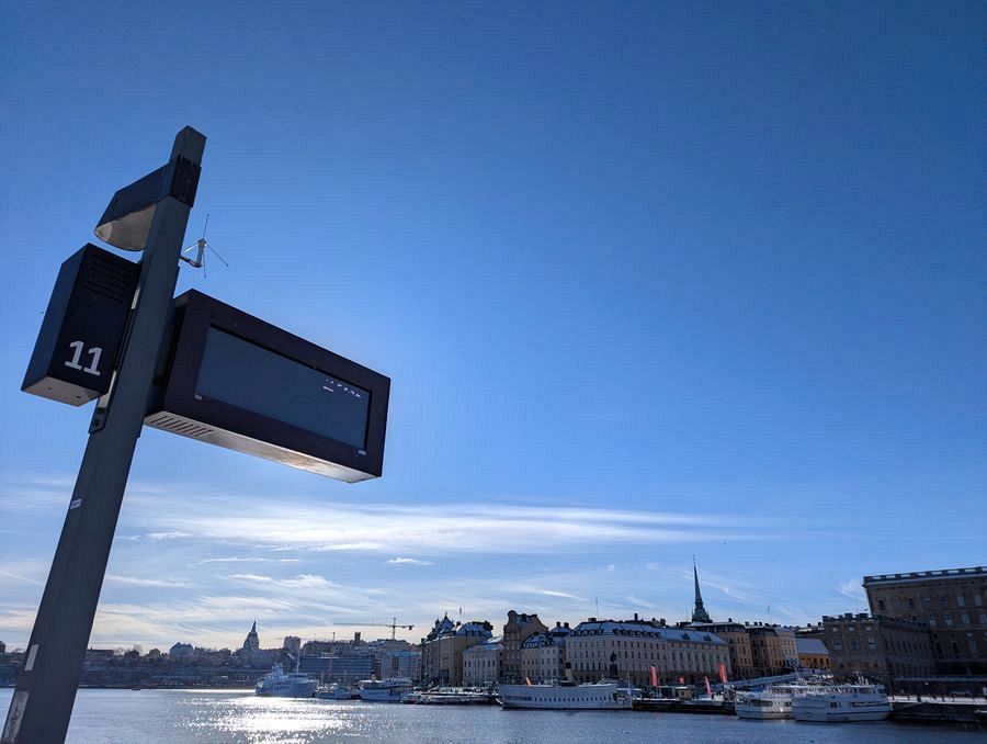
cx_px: 494
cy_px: 372
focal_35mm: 24
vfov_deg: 57.0
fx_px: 685
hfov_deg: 71.5
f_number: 1.85
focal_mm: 6.81
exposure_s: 1/9434
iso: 58
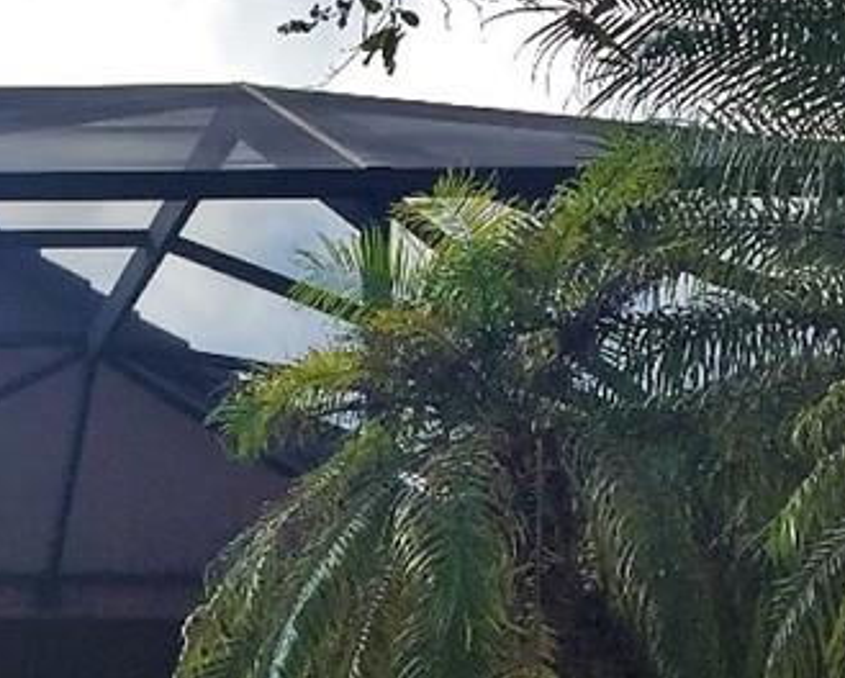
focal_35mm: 88
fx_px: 2203
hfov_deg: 19.2
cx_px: -390
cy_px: 681
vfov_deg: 17.1
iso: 32
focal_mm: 4.15
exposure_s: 1/1276
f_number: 2.2
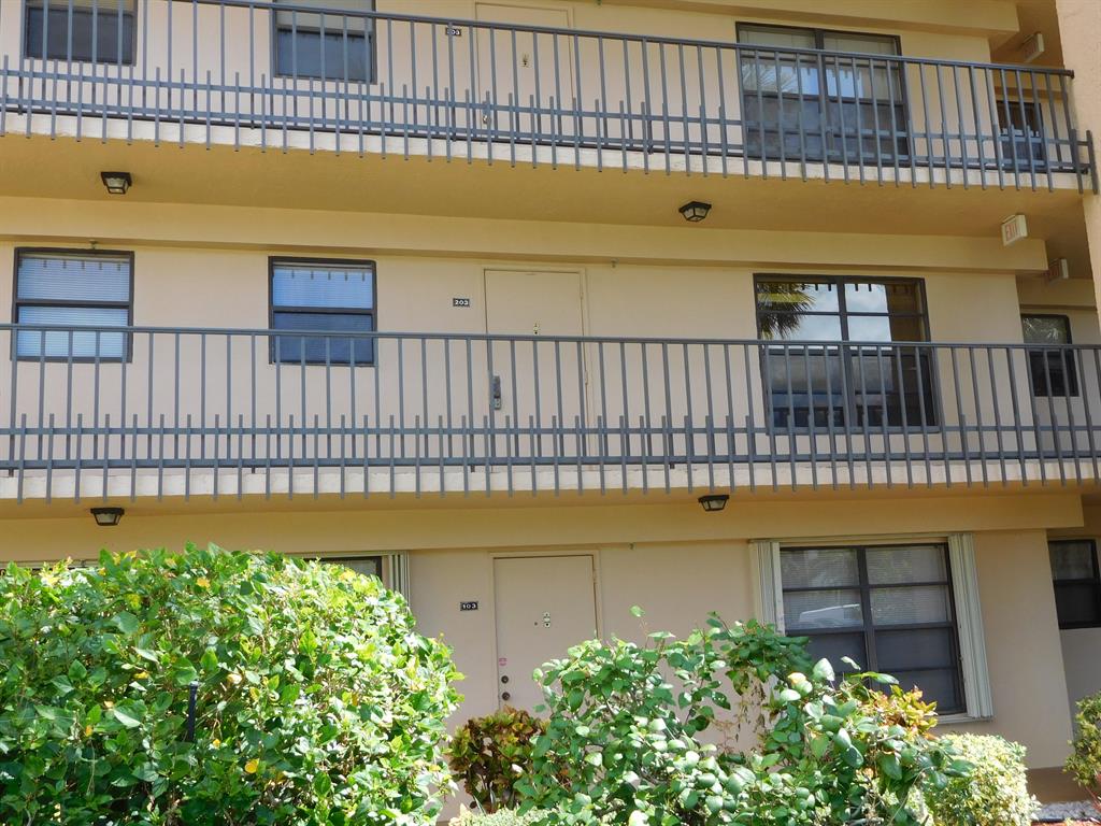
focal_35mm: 35
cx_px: 550
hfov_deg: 52.6
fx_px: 1113
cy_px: 413
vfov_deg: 40.7
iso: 125
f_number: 3.8
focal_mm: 6.2
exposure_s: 1/200
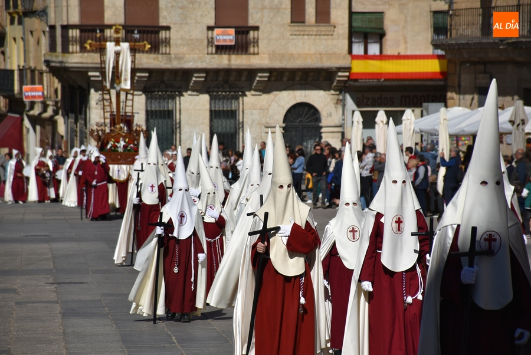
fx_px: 3100
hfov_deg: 9.8
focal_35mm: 210
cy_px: 178
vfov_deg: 6.6
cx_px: 266
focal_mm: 140
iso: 200
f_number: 5.6
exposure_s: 1/2000
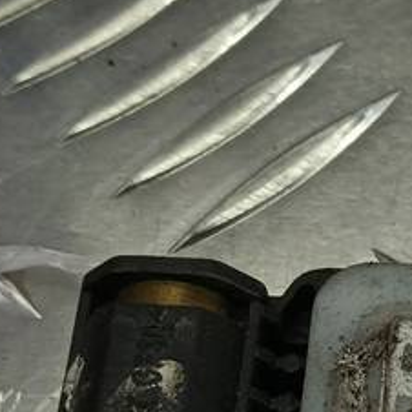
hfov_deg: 15.3
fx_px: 1454
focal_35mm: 108
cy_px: 399
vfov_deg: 15.9
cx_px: 556
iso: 104
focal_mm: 4.11
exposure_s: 1/100
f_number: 1.6
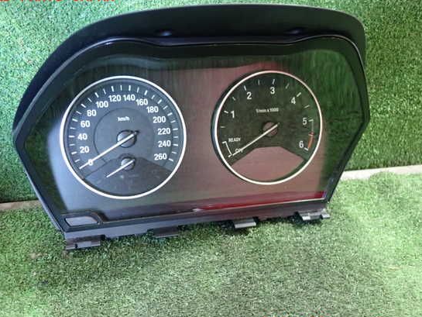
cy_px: 160
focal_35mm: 33
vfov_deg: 43.0
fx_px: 402
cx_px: 206
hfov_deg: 55.3
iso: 800
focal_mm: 5.4
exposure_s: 1/25
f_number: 2.3
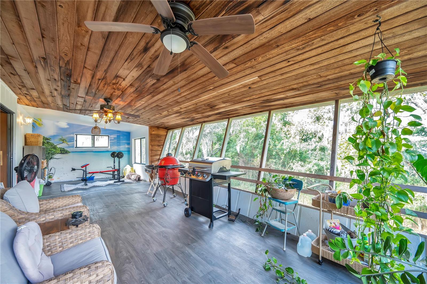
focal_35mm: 14
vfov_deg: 81.2
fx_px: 166
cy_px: 142
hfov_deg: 104.3
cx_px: 214
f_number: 6.3
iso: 720
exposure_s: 1/15
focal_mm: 14
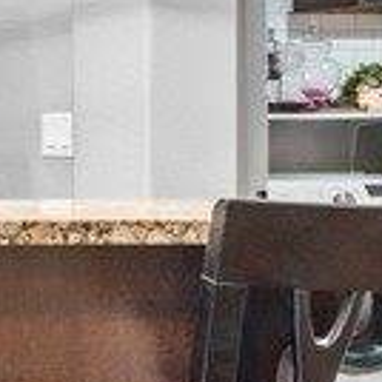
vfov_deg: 16.9
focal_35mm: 103
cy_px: 180
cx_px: -964
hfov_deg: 9.5
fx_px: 1286
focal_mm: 10
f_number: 11
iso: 400
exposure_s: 1.6
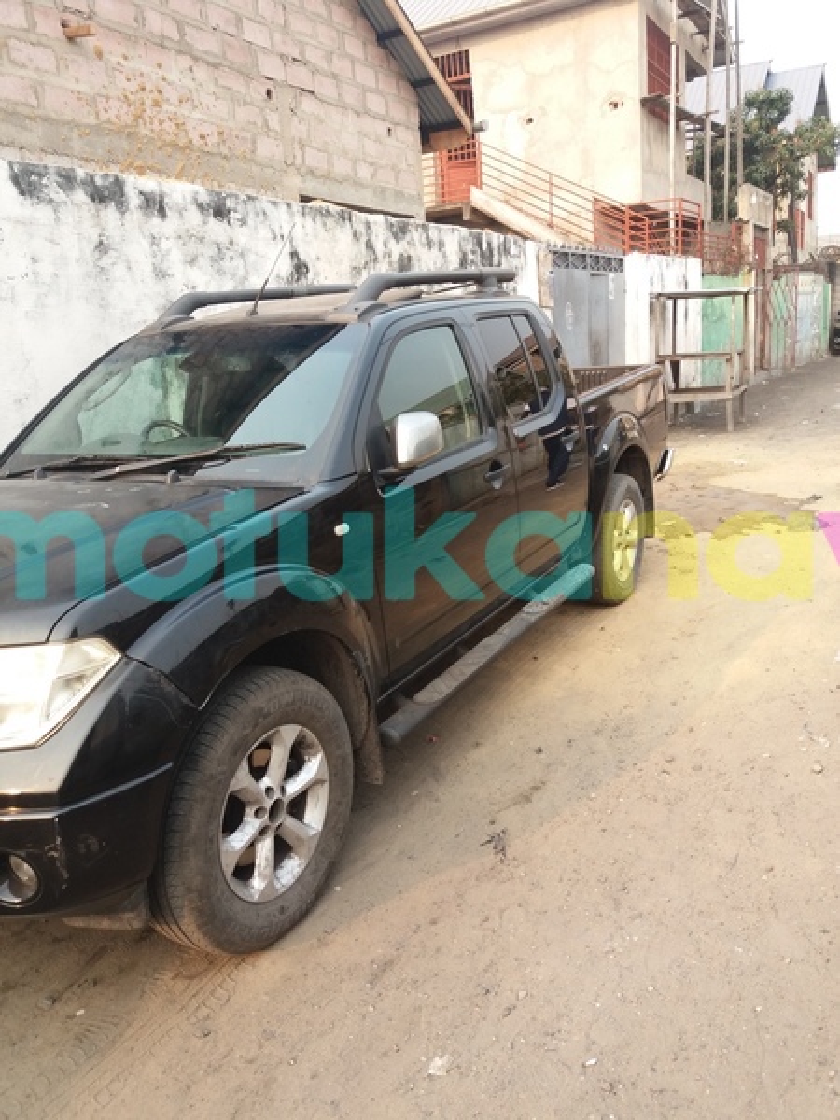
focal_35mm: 28
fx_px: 906
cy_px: 560
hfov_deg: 49.7
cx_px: 420
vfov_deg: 63.4
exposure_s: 1/129
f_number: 1.9
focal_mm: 3.7
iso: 64
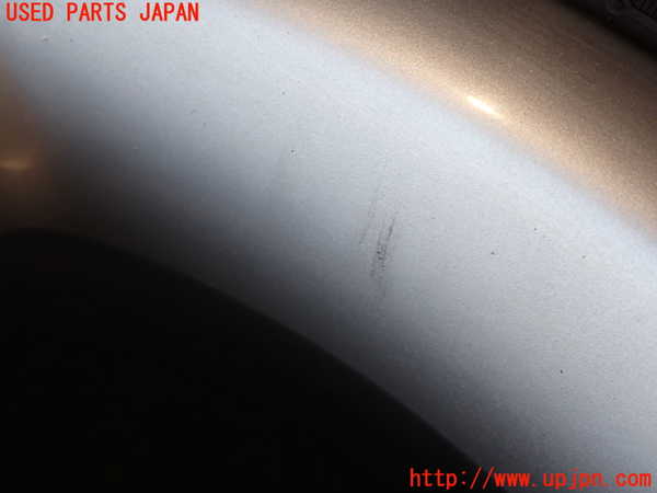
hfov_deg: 38.2
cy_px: 246
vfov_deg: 29.1
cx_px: 328
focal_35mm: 50
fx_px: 949
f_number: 3.2
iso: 100
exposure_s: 1/100
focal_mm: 9.01
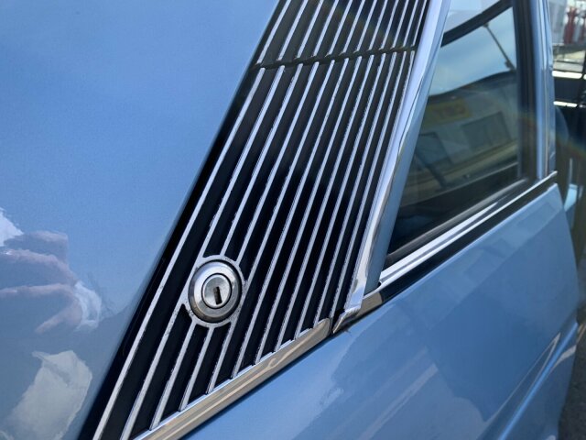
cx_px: 293
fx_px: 440
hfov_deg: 67.3
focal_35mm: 26
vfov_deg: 53.1
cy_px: 220
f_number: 1.8
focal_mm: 4.25
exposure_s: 1/687
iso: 25
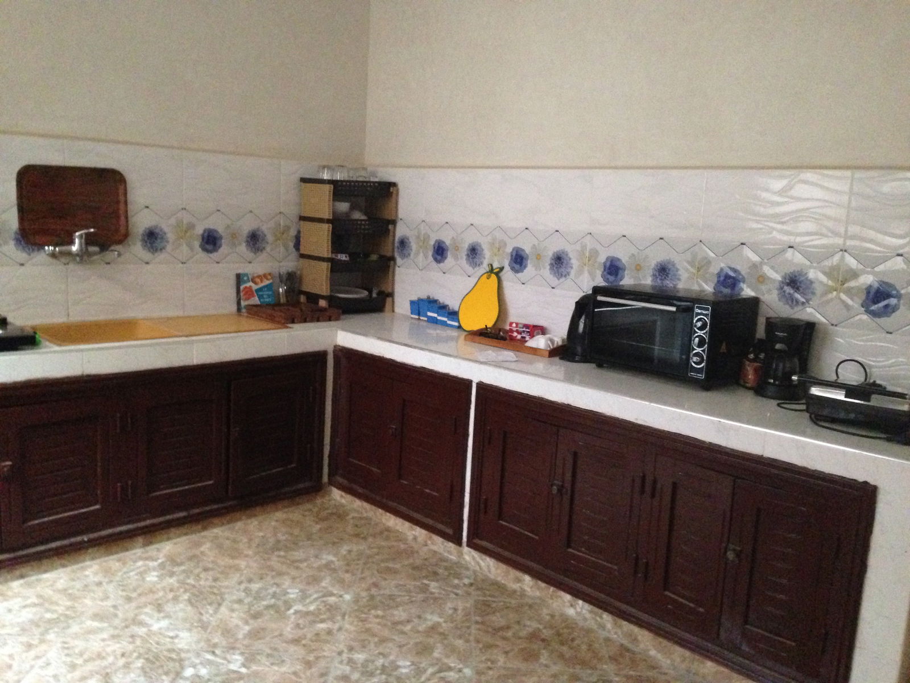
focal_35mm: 33
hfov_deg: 55.4
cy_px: 342
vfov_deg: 42.9
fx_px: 868
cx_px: 455
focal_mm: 4.12
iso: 800
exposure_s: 1/15
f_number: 2.4
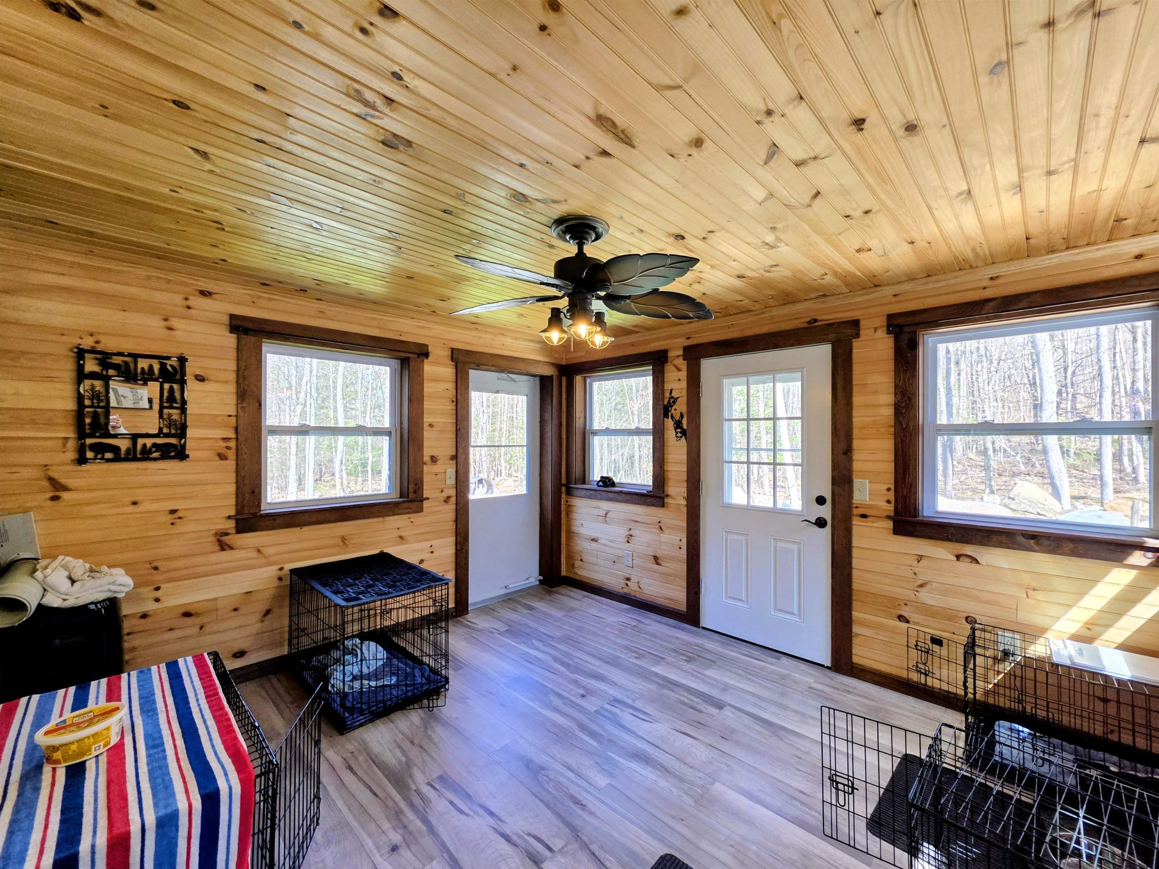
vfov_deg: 89.9
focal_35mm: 13
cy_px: 434
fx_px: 435
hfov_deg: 106.2
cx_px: 580
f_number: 1.9
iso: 50
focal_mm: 2.2
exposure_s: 1/120
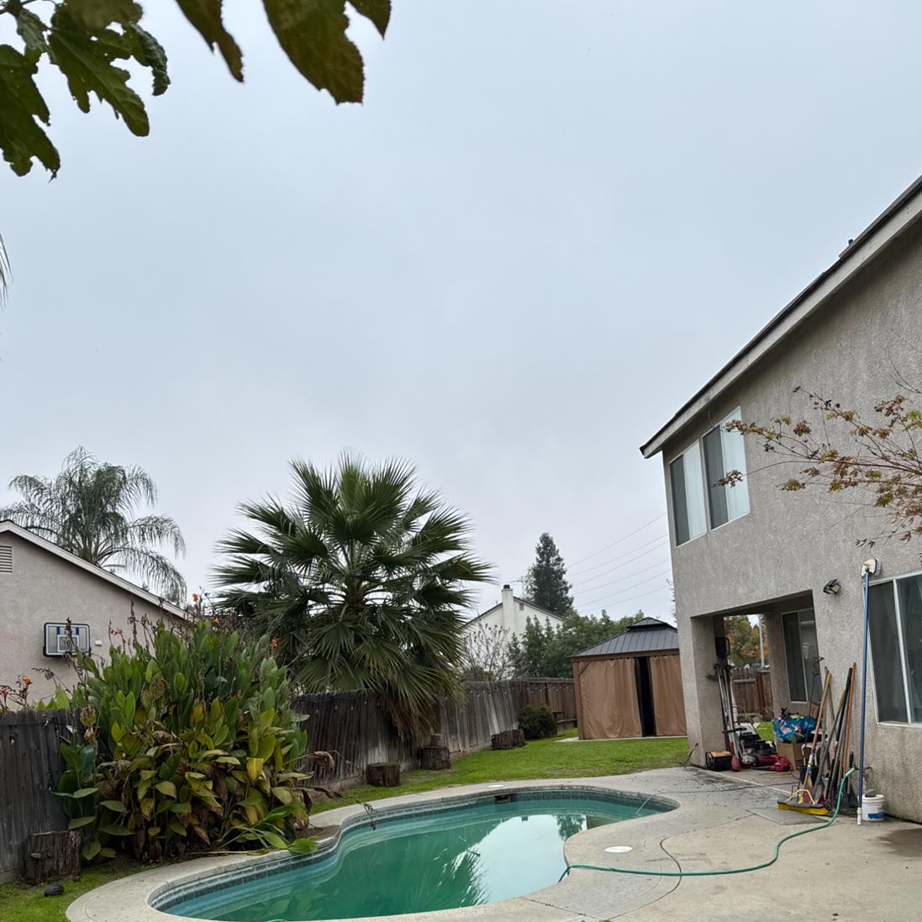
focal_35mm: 29
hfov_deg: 55.6
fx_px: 874
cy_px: 616
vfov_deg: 54.5
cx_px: 466
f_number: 1.78
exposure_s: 1/1395
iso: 80
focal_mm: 6.76
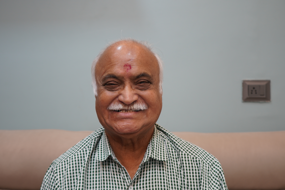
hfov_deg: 46.4
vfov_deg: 31.9
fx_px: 332
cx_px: 142
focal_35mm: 42
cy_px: 95
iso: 200
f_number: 3.5
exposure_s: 1/40
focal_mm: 28
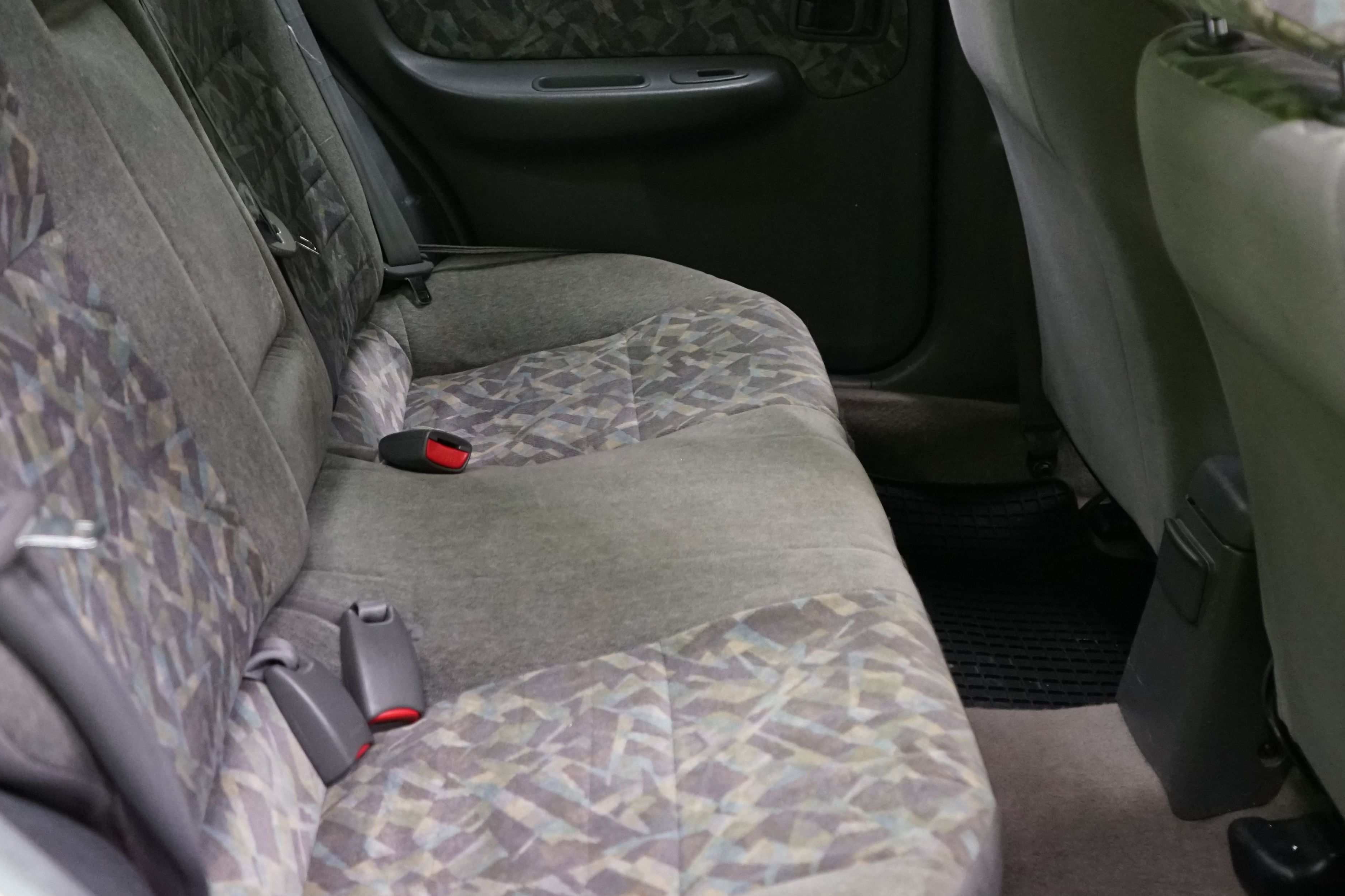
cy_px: 340
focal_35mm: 45
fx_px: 1681
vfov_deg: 29.8
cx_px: 584
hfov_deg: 43.5
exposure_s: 1/160
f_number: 3.5
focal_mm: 28
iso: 3200
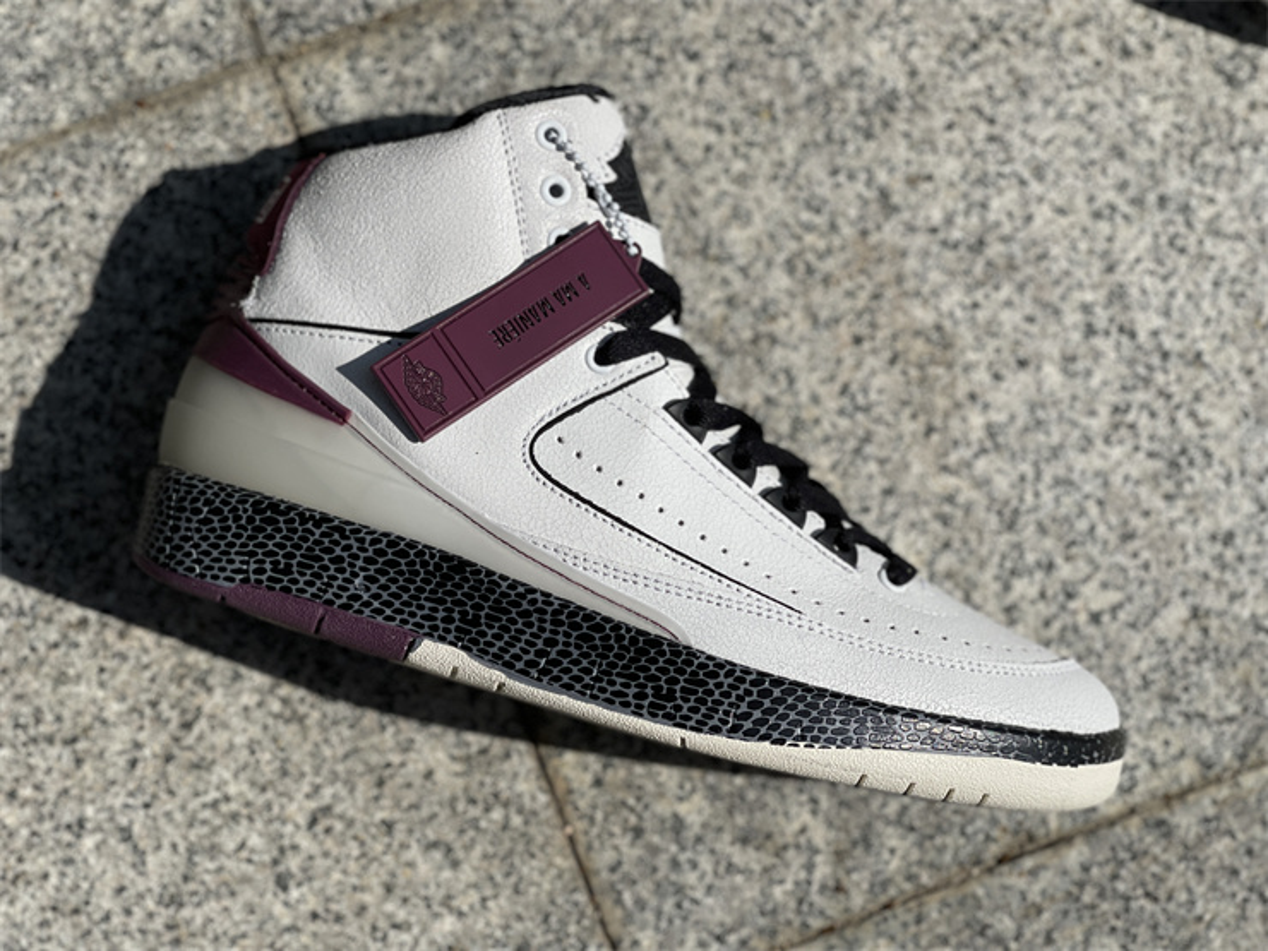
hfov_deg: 30.3
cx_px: 634
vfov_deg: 22.9
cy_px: 476
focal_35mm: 64
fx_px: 2344
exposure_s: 1/4219
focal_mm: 7.5
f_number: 2.2
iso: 32
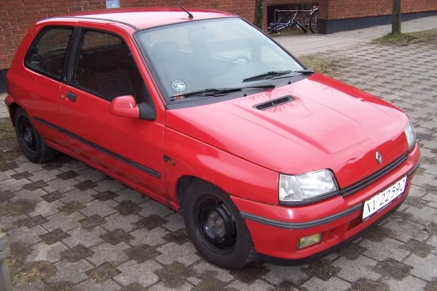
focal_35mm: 40
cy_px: 140
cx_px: 218
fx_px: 486
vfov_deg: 33.4
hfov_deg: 48.5
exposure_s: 1/125
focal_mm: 6.3
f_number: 2.8
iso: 140
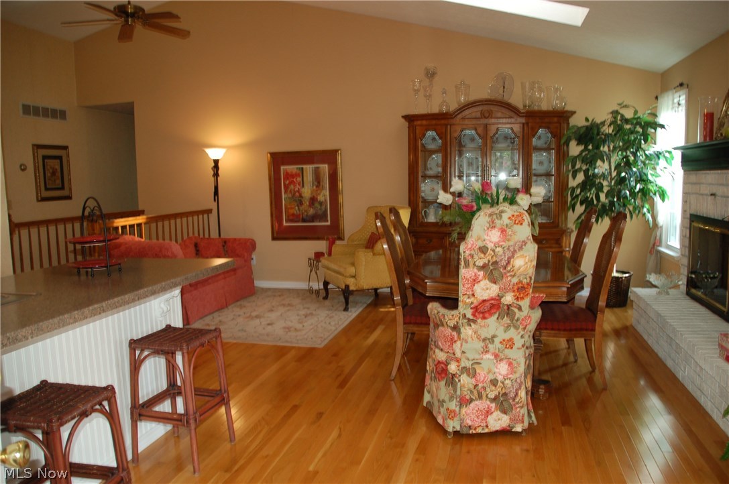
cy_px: 242
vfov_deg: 47.8
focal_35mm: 27
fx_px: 546
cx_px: 364
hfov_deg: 67.4
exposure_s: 1/60
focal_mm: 18
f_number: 3.5
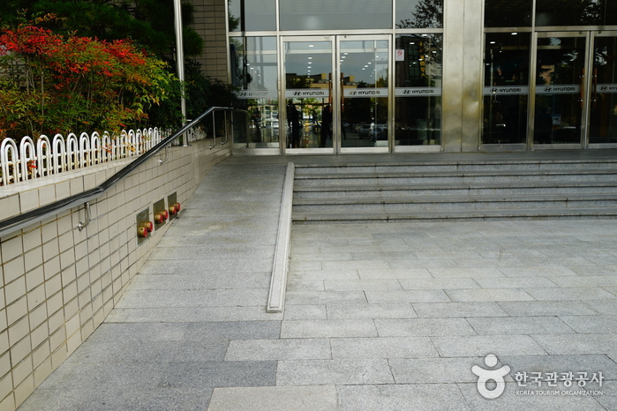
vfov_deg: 37.9
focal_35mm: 35
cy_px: 206
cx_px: 308
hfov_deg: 54.4
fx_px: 600
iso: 200
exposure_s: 1/125
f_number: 5.6
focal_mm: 35
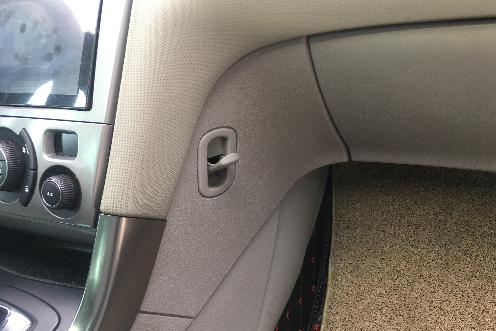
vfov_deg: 42.2
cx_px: 250
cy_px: 188
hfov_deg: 60.3
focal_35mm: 31
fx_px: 427
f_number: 2.2
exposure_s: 1/33
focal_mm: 4.15
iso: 25
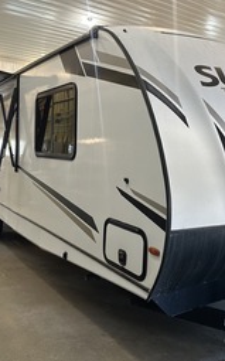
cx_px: 157
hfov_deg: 35.7
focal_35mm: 35
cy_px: 183
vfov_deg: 55.4
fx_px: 344
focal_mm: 6.86
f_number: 1.78
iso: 200
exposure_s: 1/60
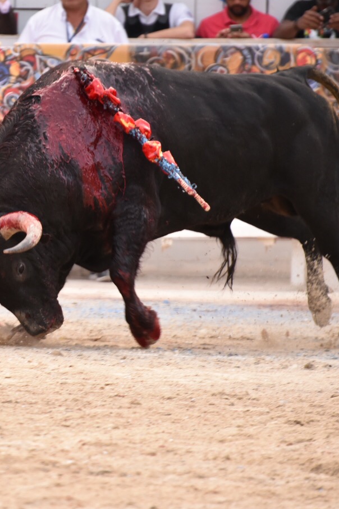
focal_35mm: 447
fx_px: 6313
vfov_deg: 4.6
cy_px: 216
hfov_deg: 3.1
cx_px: -12
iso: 1250
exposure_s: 1/320
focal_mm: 250
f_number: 5.6
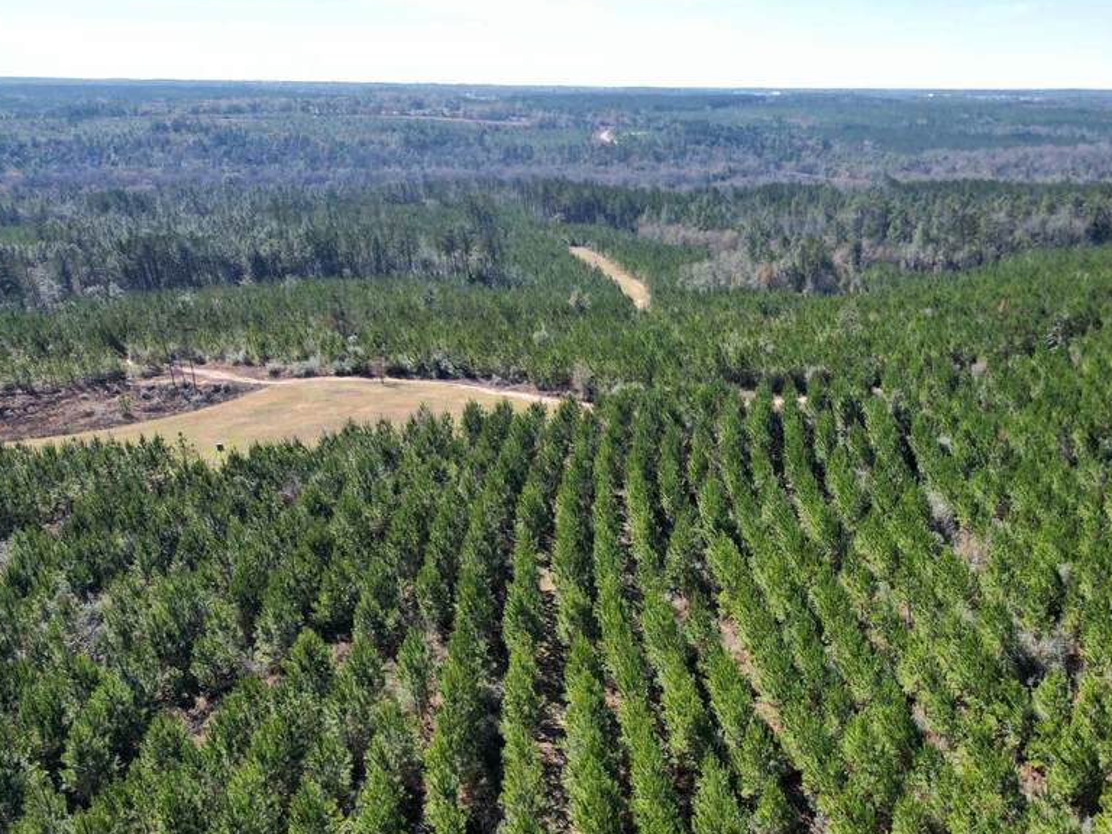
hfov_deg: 44.1
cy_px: 586
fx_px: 1285
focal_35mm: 40
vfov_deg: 35.4
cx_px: 917
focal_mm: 6.72
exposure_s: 1/2000
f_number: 1.7
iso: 100
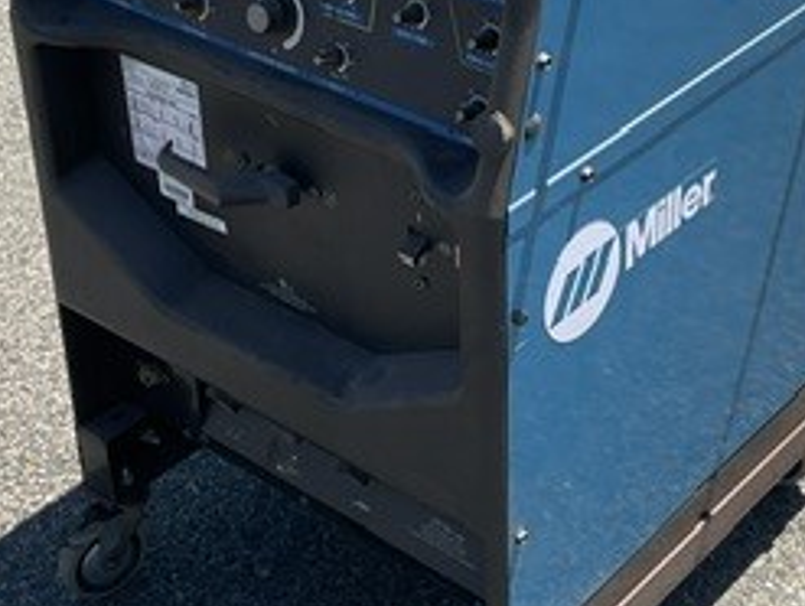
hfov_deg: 25.9
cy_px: 130
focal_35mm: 75
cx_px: 443
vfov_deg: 19.5
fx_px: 1747
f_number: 1.8
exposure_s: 1/1412
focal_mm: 3
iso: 16
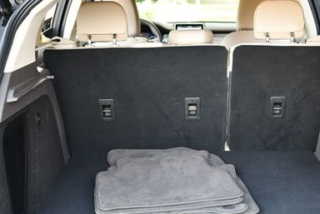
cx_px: 189
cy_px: 133
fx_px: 534
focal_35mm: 60
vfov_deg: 22.6
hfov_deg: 33.3
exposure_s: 1/160
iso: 800
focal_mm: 18
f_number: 3.5
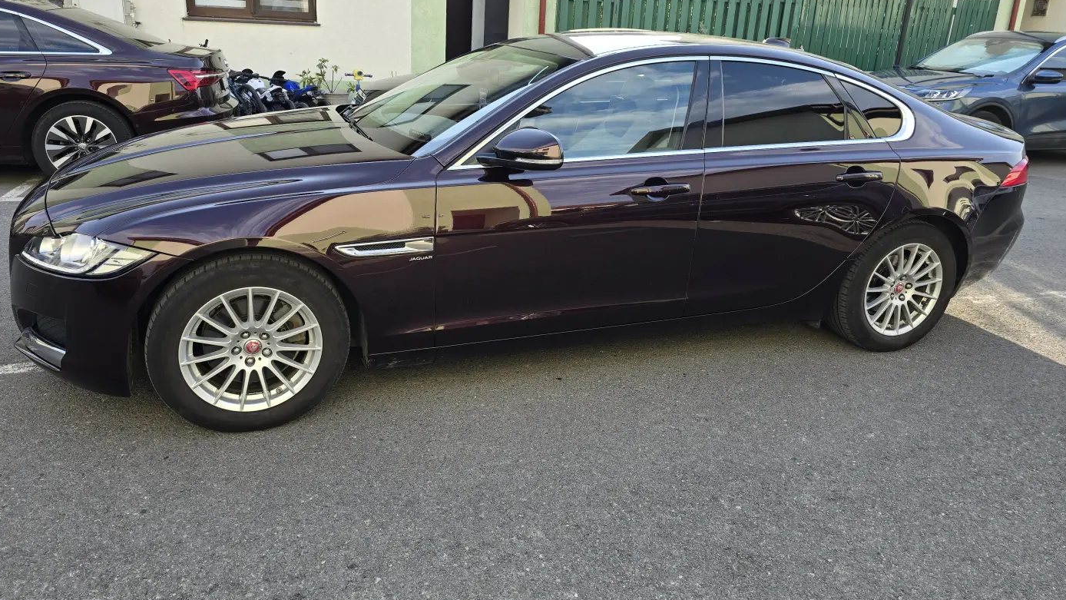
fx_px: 735
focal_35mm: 26
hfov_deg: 71.9
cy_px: 239
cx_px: 517
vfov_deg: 44.2
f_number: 1.7
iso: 20
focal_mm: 6.3
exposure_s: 1/180
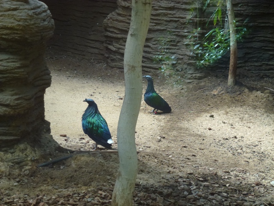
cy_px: 103
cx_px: 137
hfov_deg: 18.9
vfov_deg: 14.2
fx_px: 823
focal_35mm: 104
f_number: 5
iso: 250
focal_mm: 18.7
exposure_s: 1/80
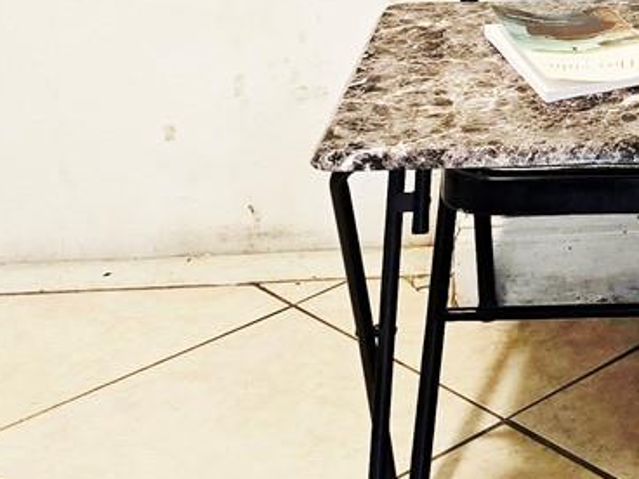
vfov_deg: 13.5
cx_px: 1073
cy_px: -331
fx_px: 1846
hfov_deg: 16.9
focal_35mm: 100
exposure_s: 1/120
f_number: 1.7
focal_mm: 6.3
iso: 400
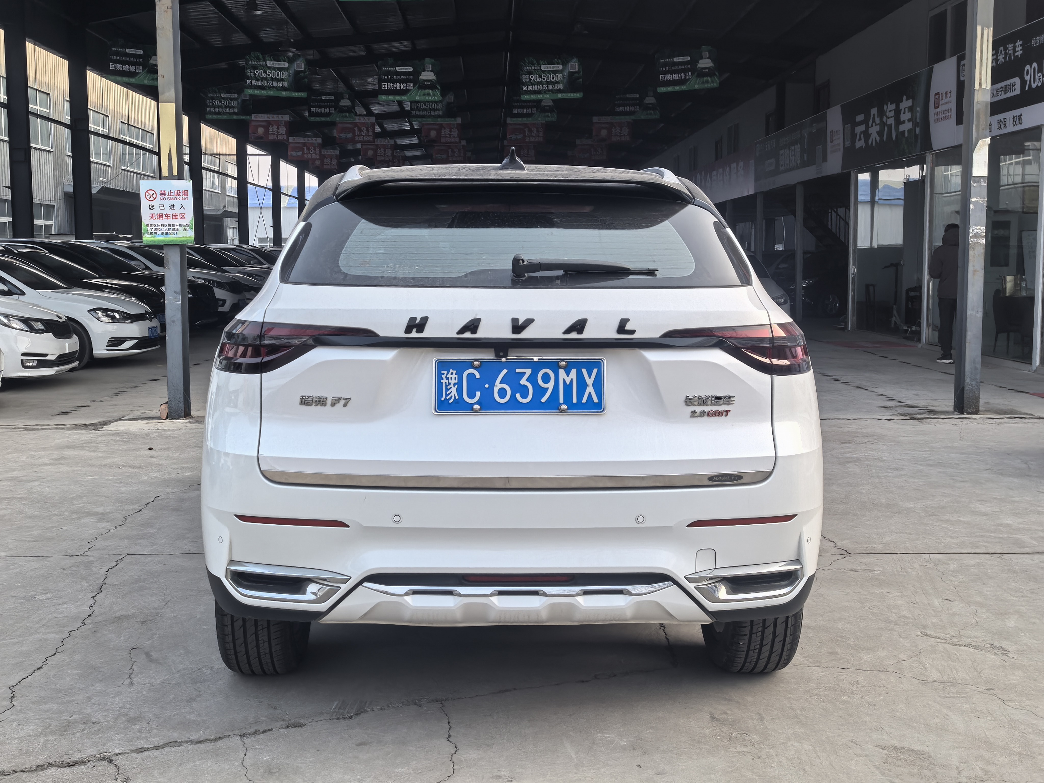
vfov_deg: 33.6
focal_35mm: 43
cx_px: 522
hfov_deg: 43.9
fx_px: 1297
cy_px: 392
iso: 50
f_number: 4
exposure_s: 1/138
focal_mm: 5.75
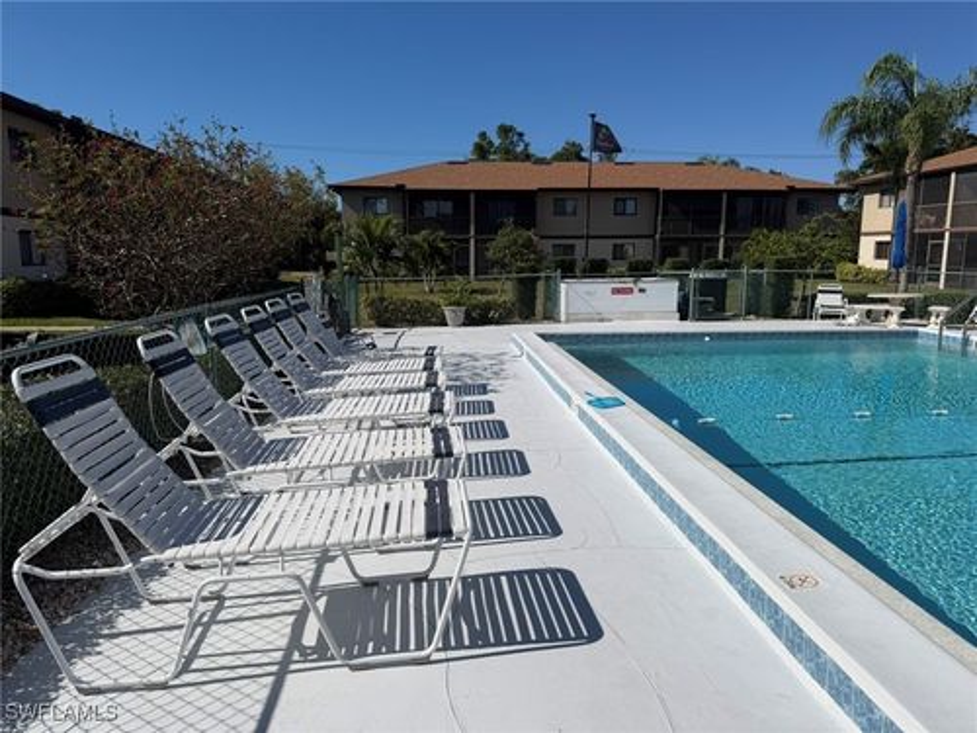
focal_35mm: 24
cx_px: 488
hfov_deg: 71.6
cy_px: 366
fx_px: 677
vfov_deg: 56.8
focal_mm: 6.76
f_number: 1.78
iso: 80
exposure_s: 1/17544
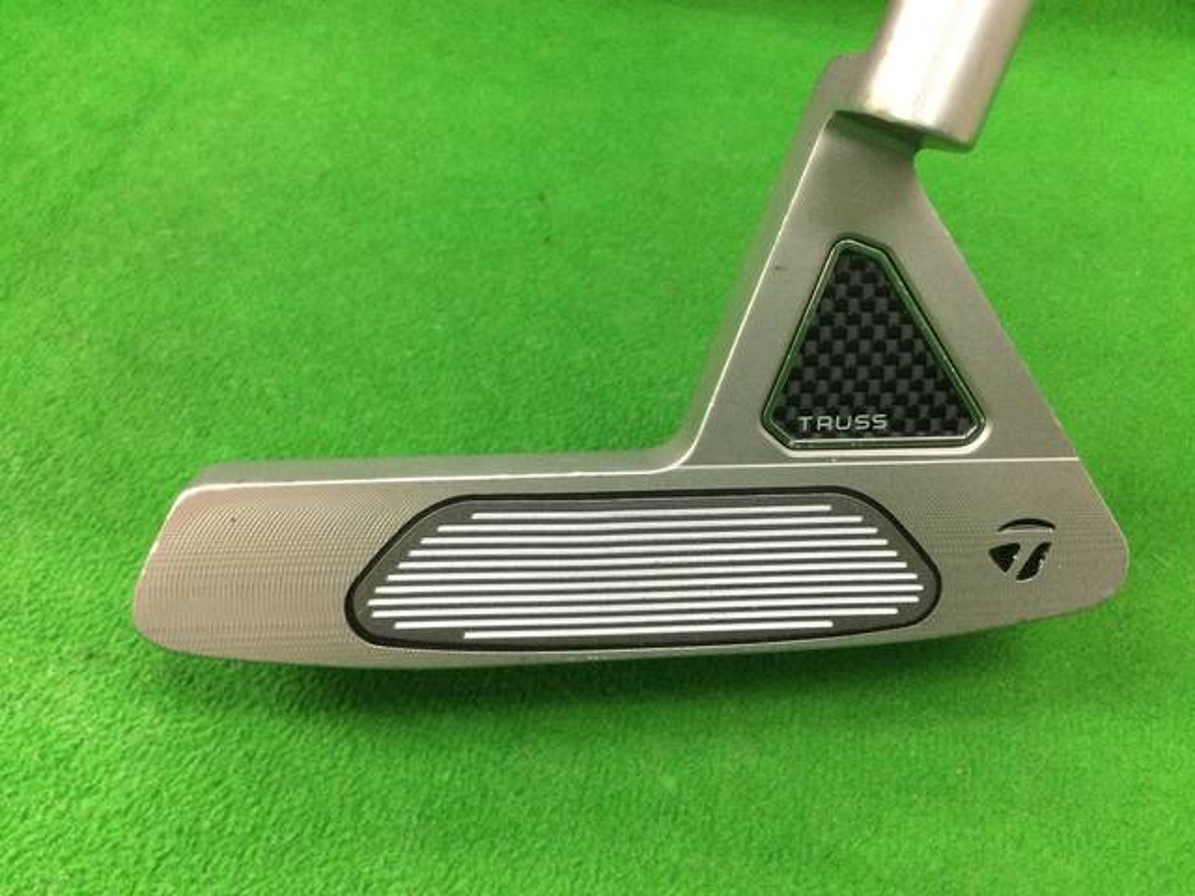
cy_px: 448
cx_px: 598
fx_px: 1070
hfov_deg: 58.4
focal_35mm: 31
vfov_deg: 45.4
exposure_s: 1/30
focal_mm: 3.3
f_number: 2.4
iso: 160
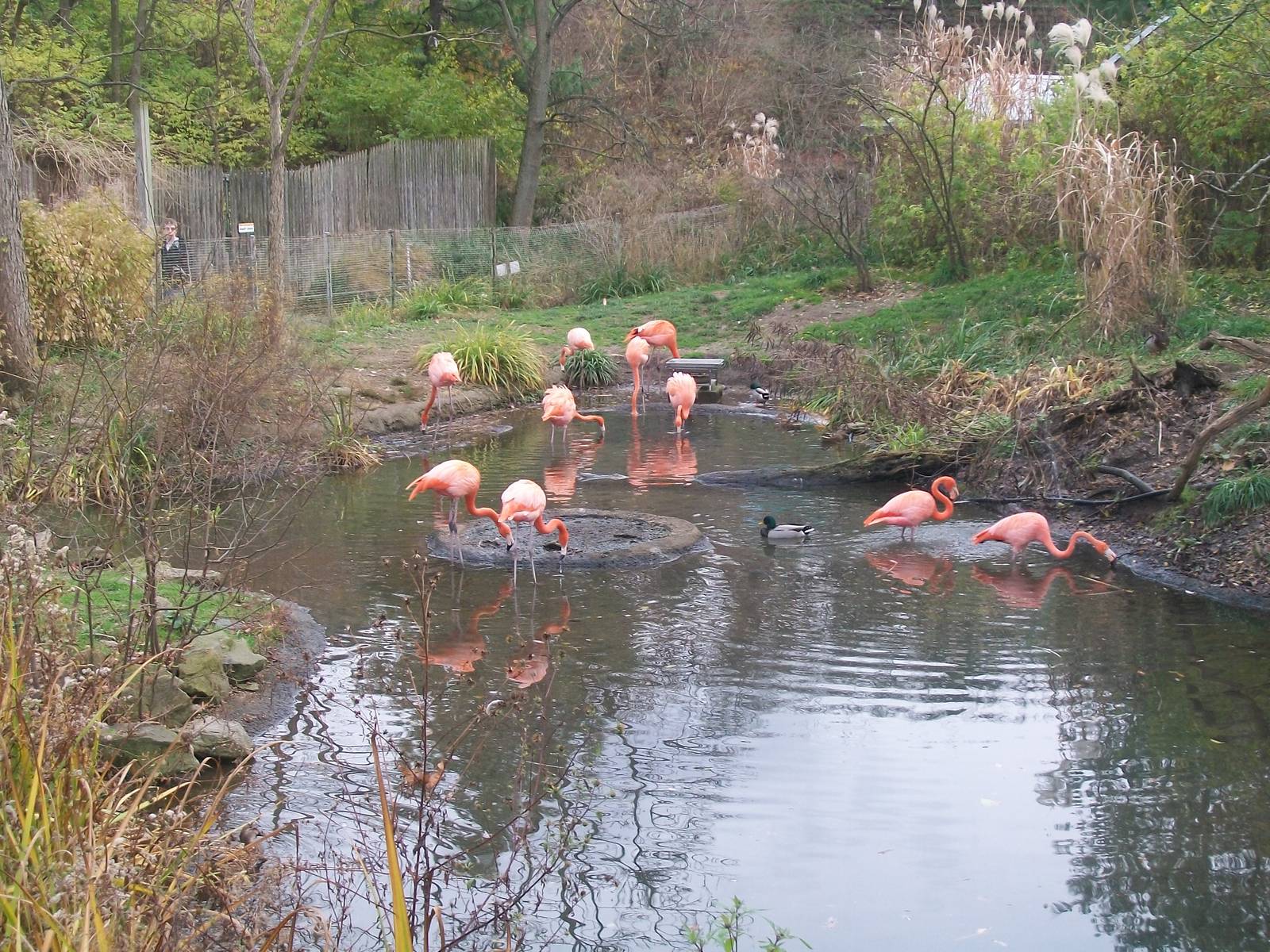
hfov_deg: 34.3
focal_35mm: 56
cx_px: 635
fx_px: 2055
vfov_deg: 26.1
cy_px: 476
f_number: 3.4
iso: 80
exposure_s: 1/125
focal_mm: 9.4
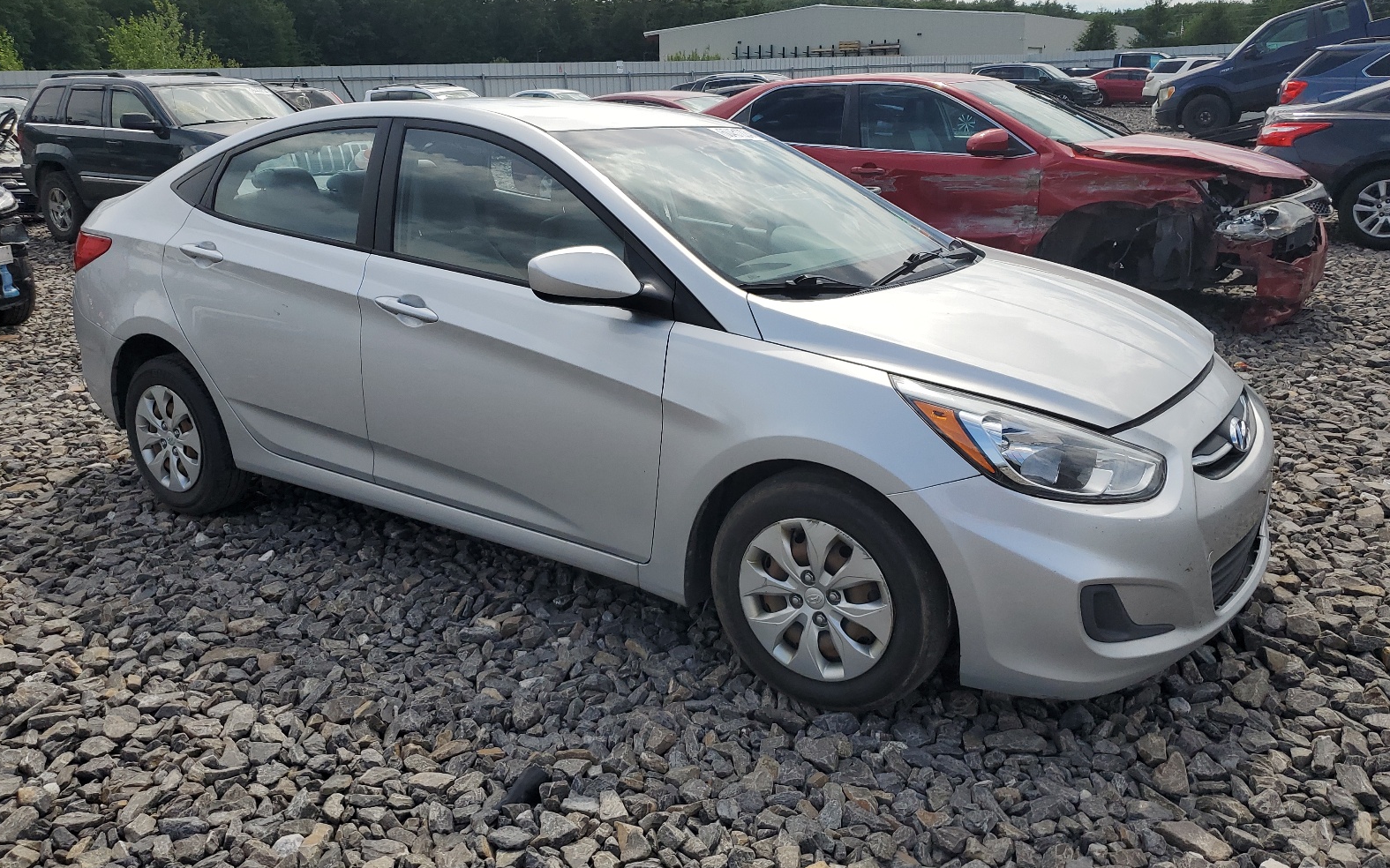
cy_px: 399
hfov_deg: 66.5
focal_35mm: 28
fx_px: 1061
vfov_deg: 44.5
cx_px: 698
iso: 50
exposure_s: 1/5000
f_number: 1.5
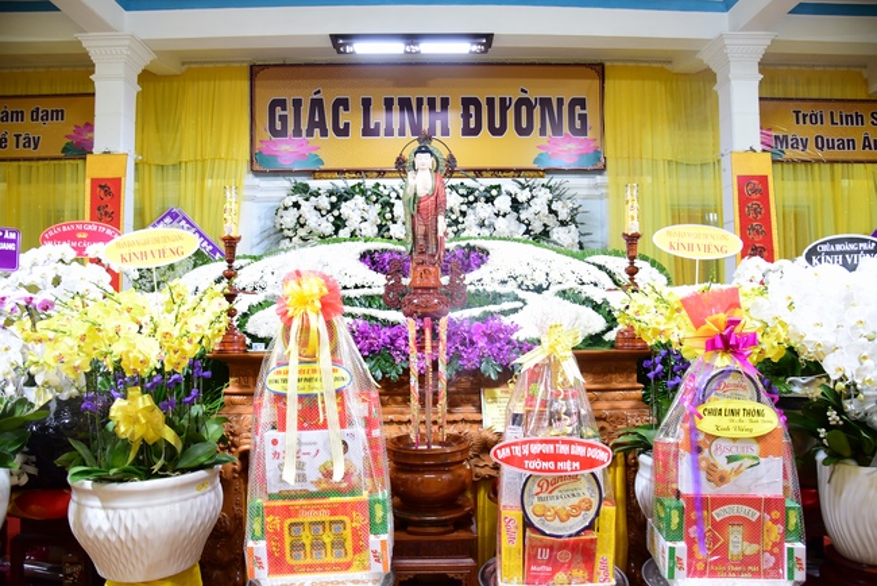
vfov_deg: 53.2
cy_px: 293
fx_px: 585
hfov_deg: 73.7
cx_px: 438
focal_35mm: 24
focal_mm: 24
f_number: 5
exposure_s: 1/25
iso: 1250
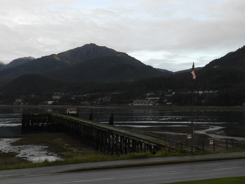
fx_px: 333
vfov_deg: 30.6
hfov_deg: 39.9
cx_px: 167
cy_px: 60
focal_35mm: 47
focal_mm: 5
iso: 100
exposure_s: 1/100
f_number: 3.5
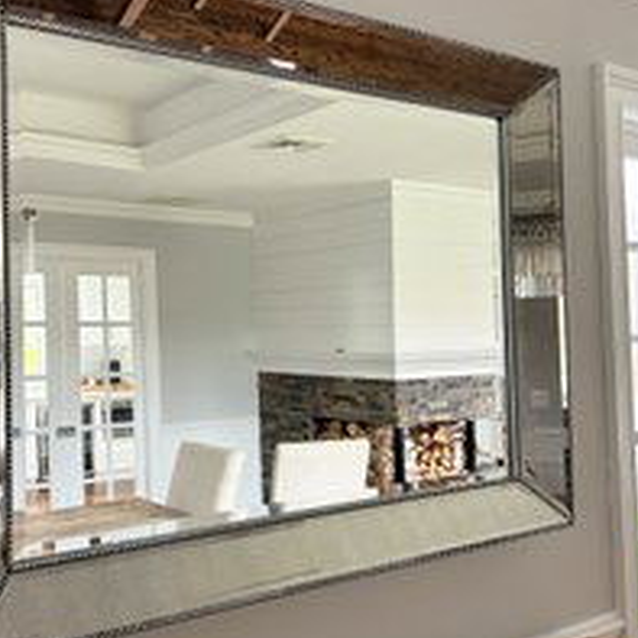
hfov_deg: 41.5
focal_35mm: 40
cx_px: 235
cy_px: 300
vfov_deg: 41.8
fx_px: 834
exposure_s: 1/121
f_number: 1.5
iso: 100
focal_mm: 5.7
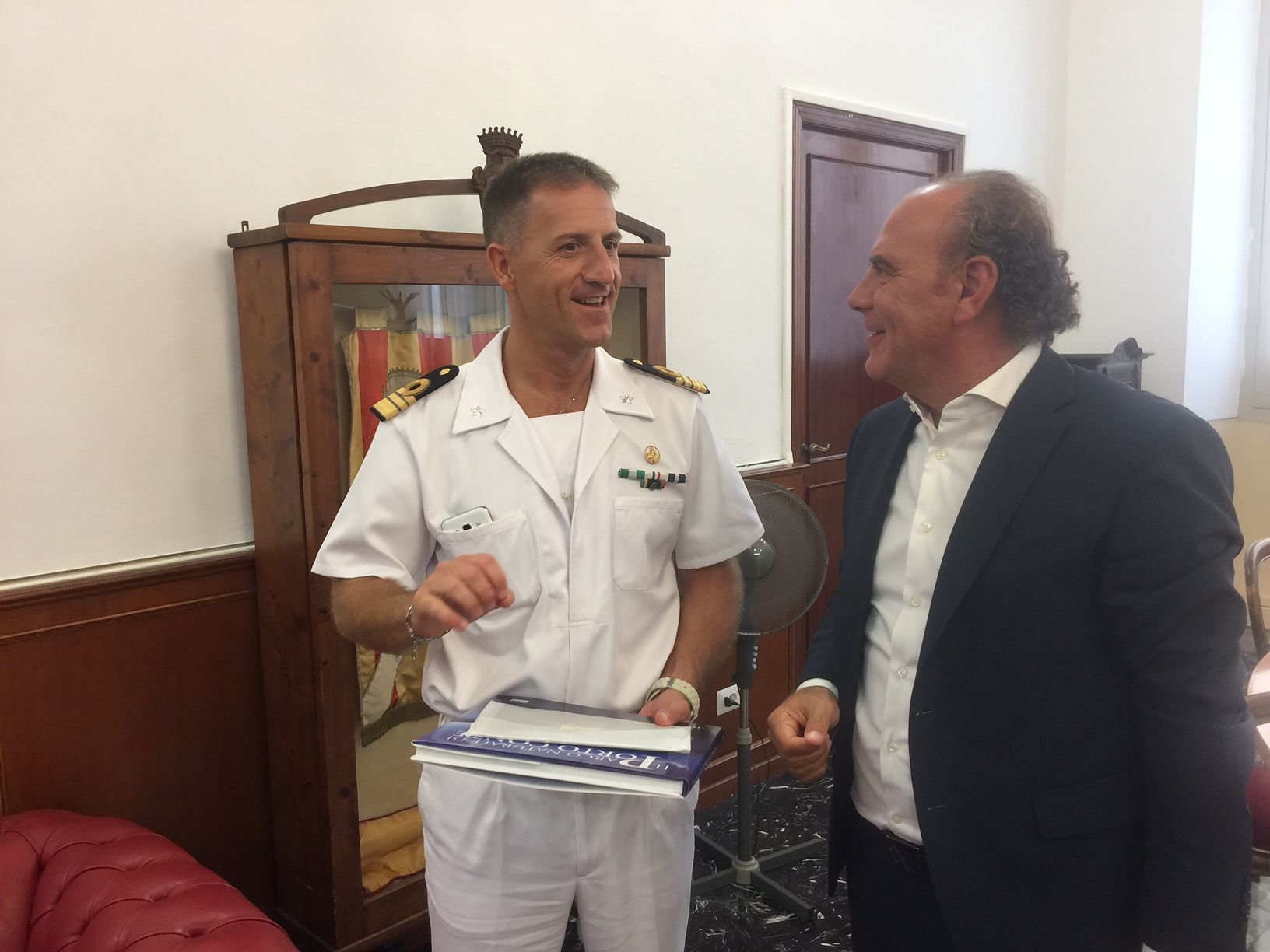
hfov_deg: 61.7
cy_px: 476
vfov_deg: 48.2
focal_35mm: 29
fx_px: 1064
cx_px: 635
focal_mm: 4.15
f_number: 2.2
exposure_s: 1/17
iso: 40
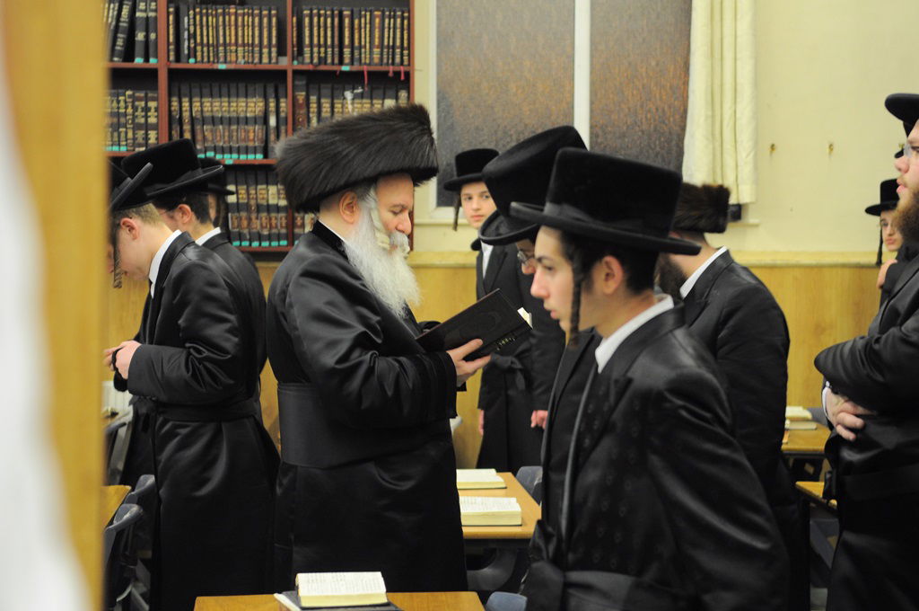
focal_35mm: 82
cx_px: 460
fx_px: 2103
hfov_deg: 24.6
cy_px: 306
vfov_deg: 16.5
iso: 800
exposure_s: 1/100
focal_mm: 55
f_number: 3.2
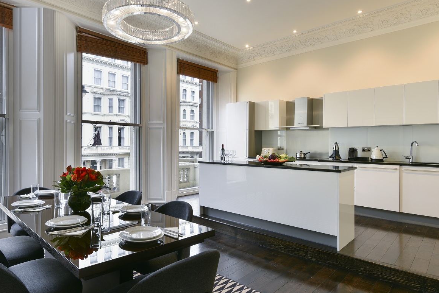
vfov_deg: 57.3
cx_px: 185
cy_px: 146
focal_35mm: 22
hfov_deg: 78.0
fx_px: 268
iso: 31
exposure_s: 2.5
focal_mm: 17
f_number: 11
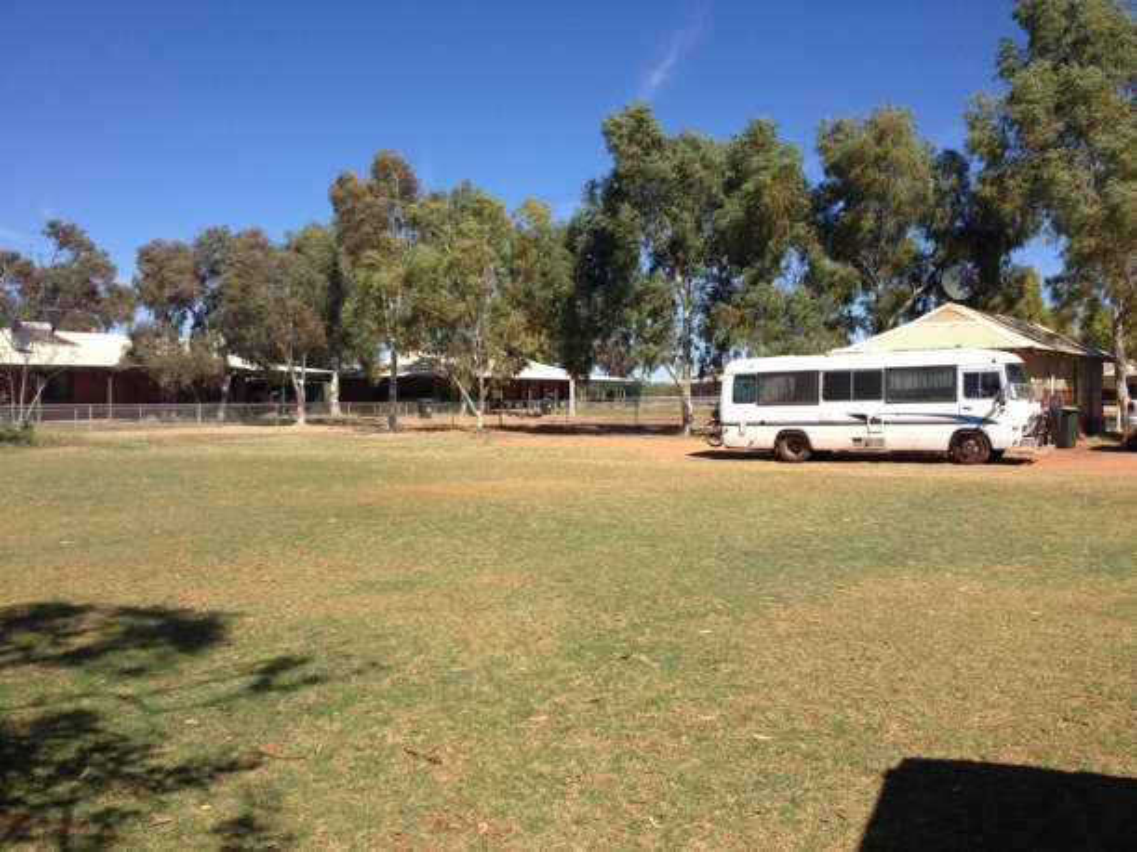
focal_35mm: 35
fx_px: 1149
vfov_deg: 40.7
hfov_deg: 52.6
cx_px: 568
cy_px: 426
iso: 50
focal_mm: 4.28
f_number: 2.4
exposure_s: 1/1672
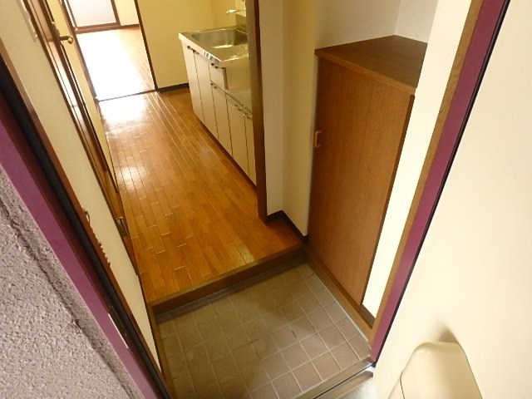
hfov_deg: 79.0
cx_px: 266
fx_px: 323
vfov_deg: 63.4
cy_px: 200
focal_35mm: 21
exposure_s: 1/30
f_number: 3.5
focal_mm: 3.7
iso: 400
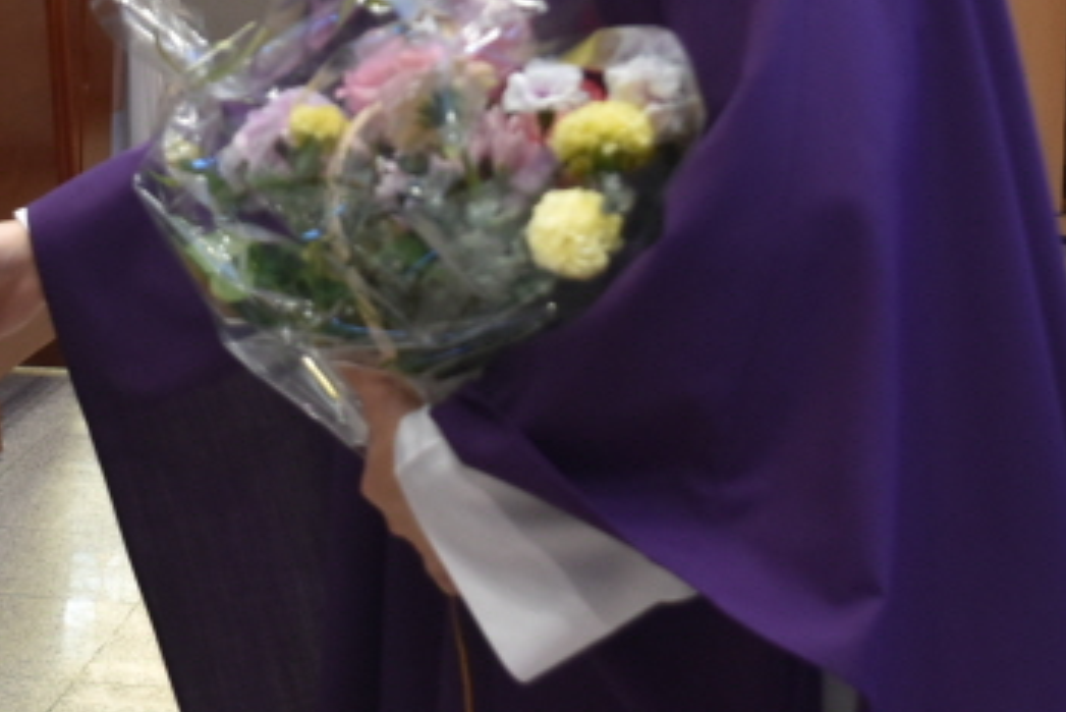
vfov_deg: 12.5
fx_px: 3182
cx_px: 205
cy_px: -79
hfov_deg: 18.8
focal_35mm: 107
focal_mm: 25
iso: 400
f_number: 4.5
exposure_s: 1/80
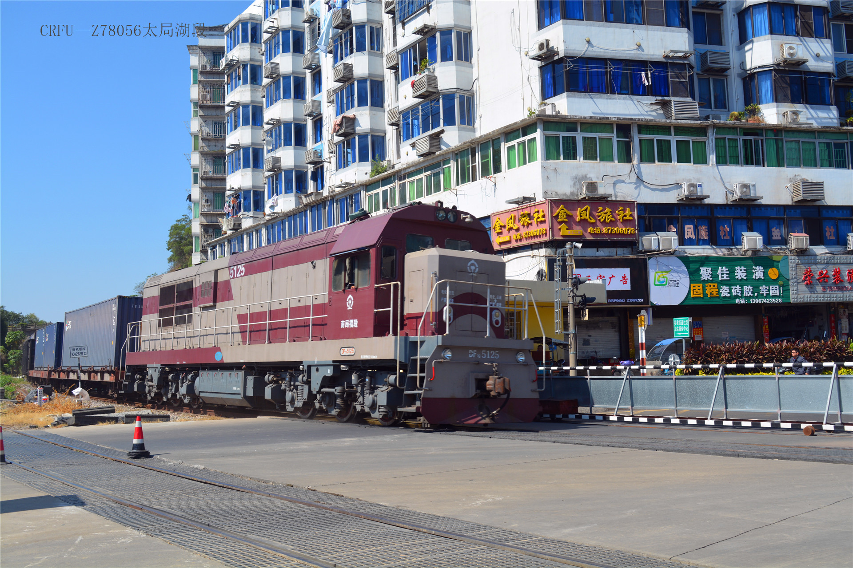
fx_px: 888
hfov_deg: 51.3
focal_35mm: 38
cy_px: 284
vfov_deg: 35.5
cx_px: 426
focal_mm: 25
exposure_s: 1/250
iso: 100
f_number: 8
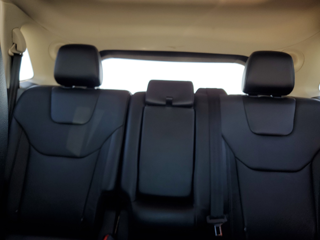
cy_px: 120
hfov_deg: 67.3
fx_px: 240
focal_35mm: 26
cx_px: 160
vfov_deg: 53.1
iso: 50
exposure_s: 1/120
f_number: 1.5
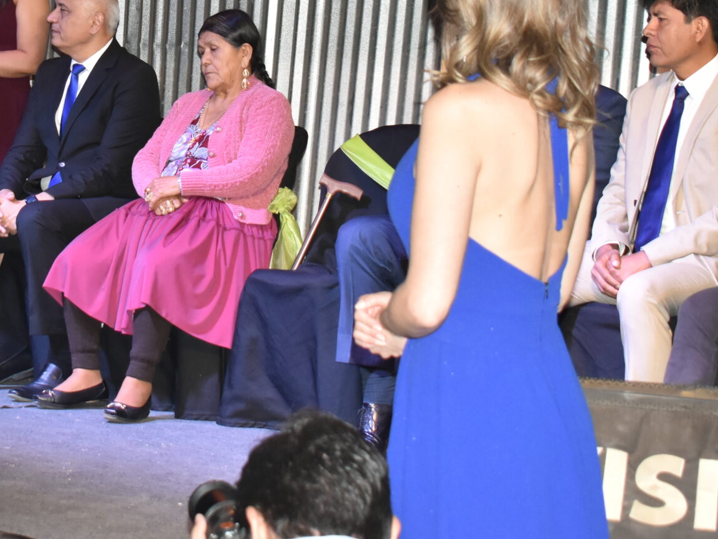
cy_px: 41
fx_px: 2325
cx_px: 71
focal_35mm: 112
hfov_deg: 17.3
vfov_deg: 13.1
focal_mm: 35
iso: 1250
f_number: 5.6
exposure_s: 1/160
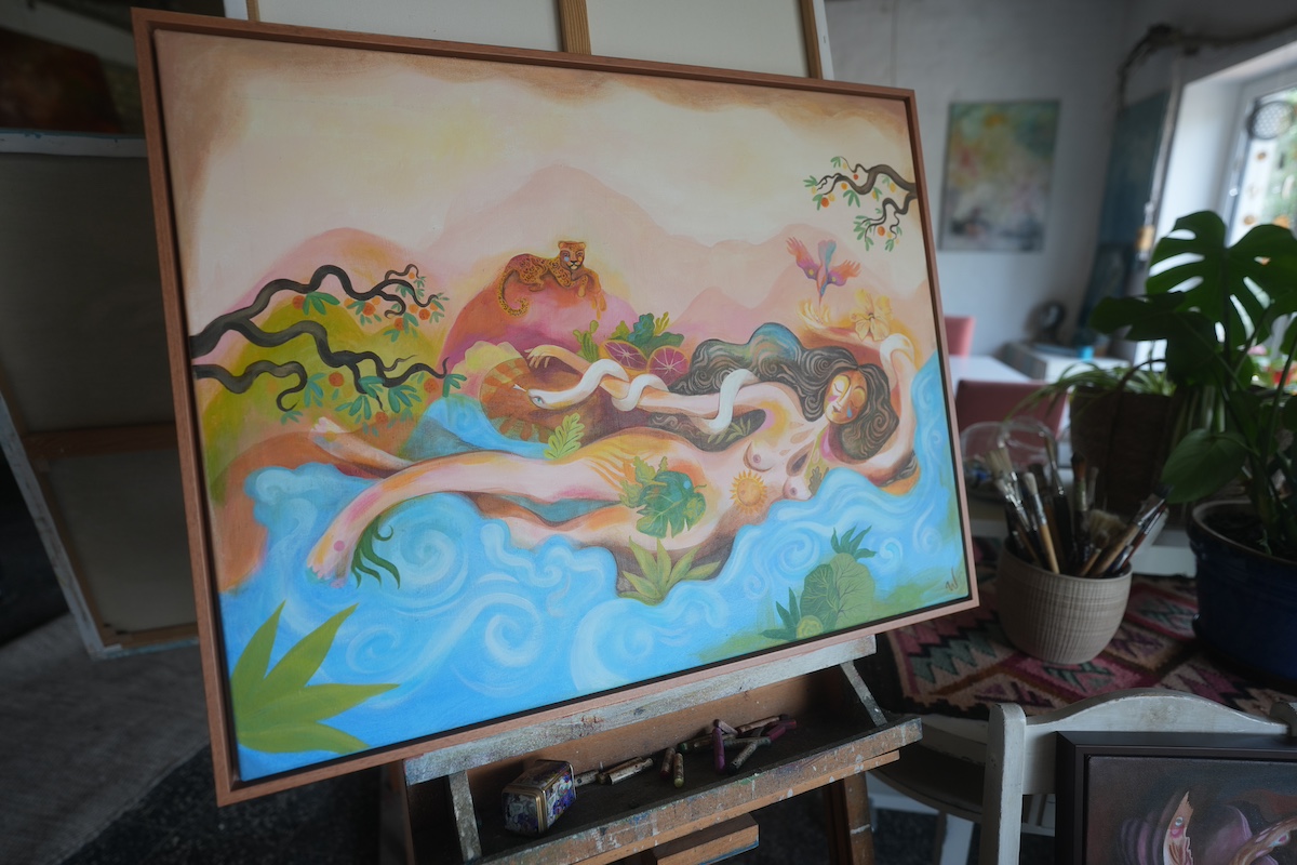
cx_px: 648
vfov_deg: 61.9
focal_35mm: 20
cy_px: 432
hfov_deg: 84.0
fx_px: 720
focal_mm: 20
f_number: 2.2
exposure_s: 1/250
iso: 250
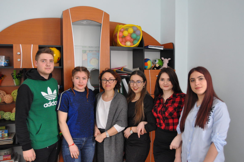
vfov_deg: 43.5
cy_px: 81
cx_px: 122
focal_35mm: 30
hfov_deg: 62.0
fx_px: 203
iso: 1600
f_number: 5
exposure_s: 1/100
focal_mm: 20
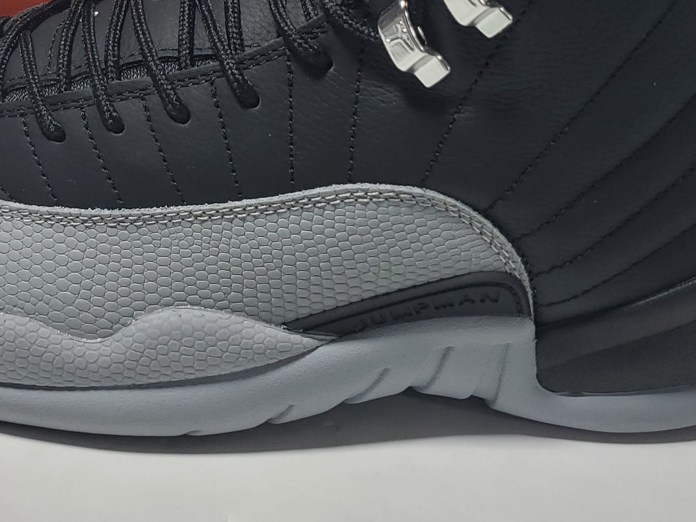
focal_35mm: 70
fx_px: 1407
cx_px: 216
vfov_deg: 19.5
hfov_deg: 27.6
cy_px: -143
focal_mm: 4.3
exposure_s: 1/396
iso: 50
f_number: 1.5
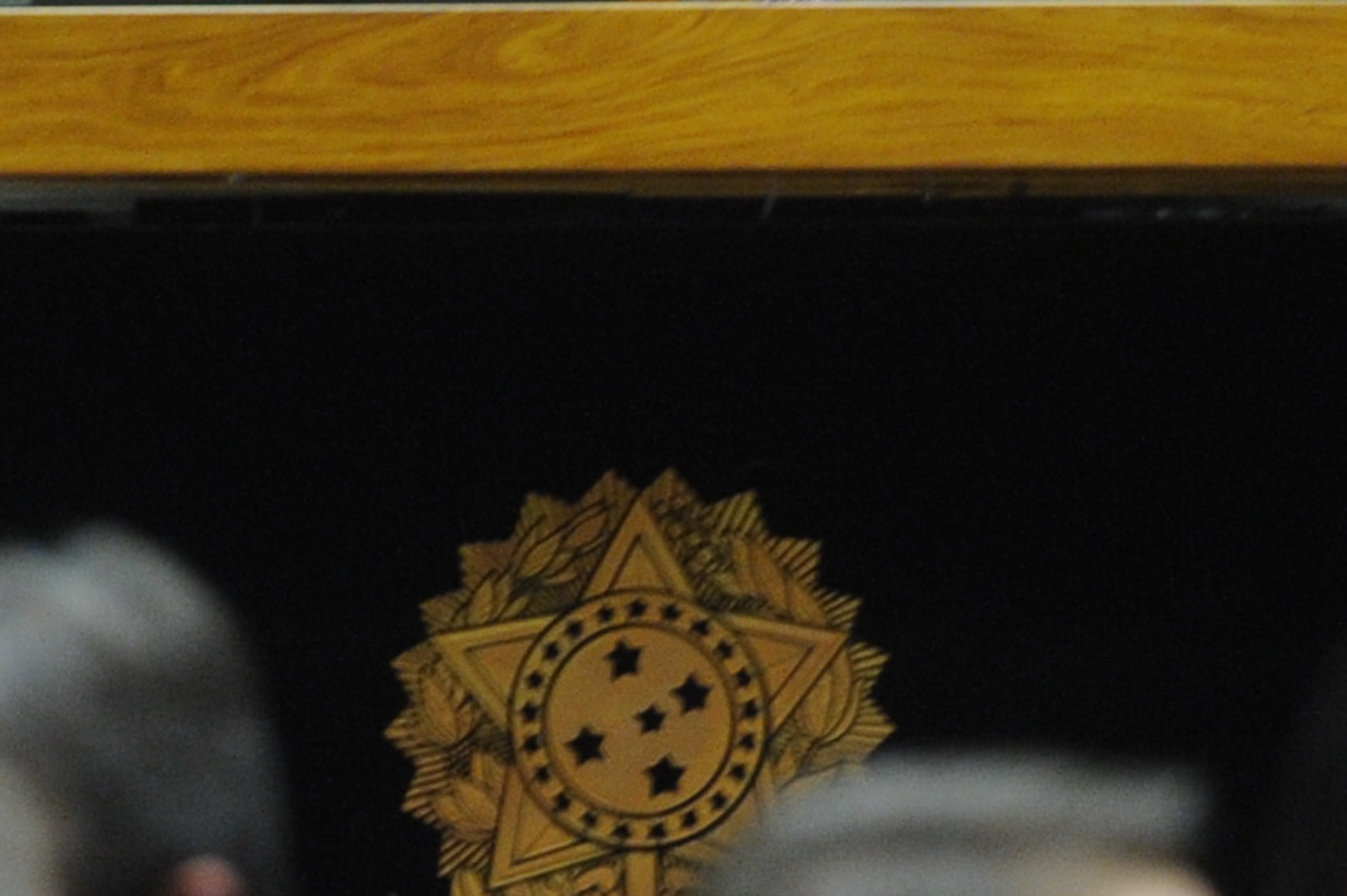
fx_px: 37536
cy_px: 78
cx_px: 624
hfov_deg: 2.1
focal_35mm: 1004
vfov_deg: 1.4
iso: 1600
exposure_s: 1/60
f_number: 2.8
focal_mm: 200
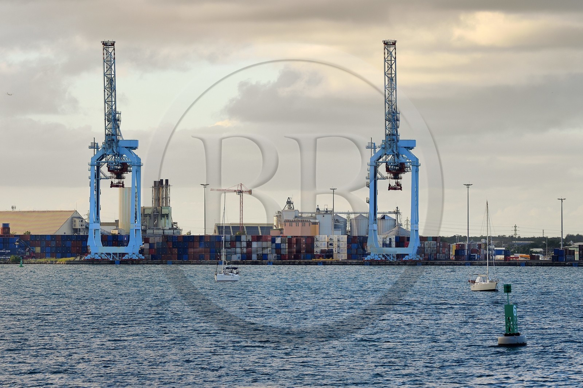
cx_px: 292
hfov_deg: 10.3
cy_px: 194
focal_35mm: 200
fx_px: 3238
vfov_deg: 6.9
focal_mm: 200
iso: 200
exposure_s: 1/320
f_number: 8
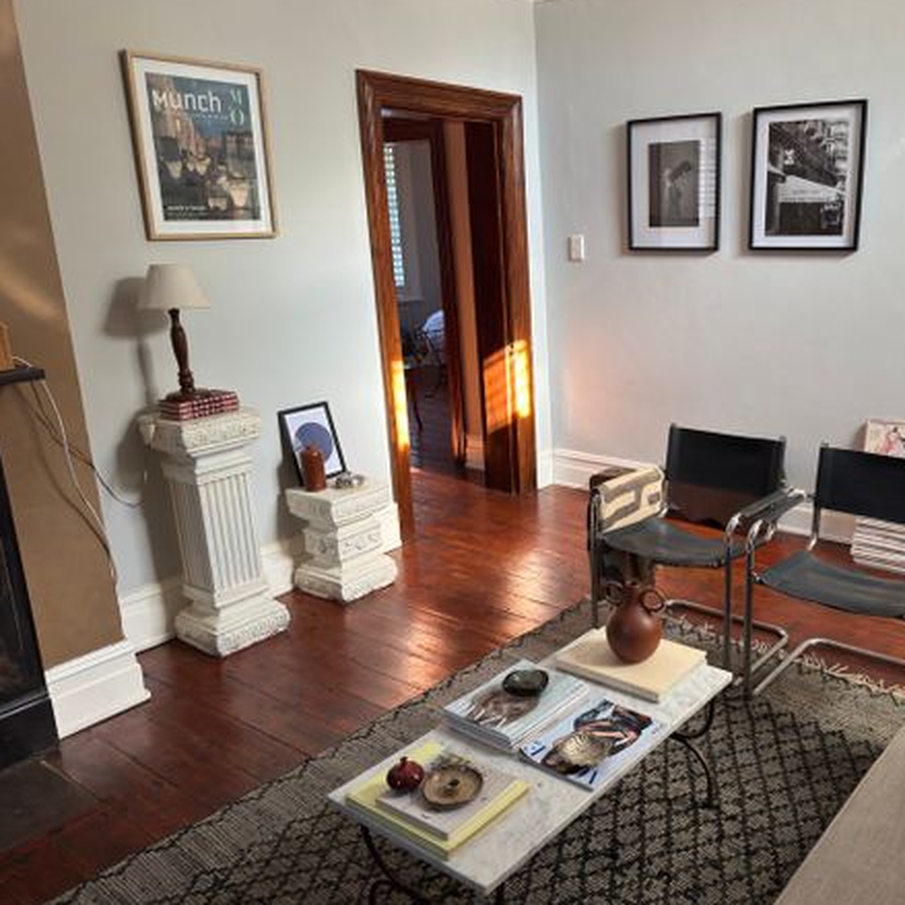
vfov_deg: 55.6
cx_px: 614
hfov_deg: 54.3
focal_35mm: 29
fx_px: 858
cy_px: 454
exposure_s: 1/60
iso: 160
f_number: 1.78
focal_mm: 6.76
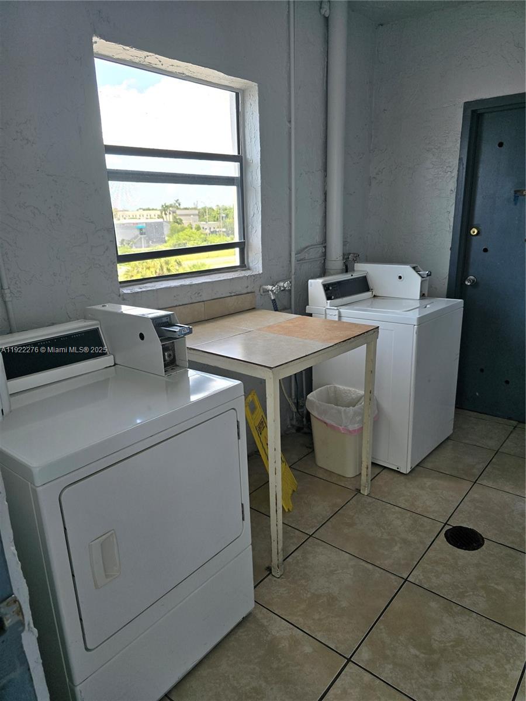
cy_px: 350
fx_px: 466
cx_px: 263
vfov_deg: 73.9
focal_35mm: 23
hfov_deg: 58.9
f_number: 1.7
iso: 50
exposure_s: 1/180
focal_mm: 6.3
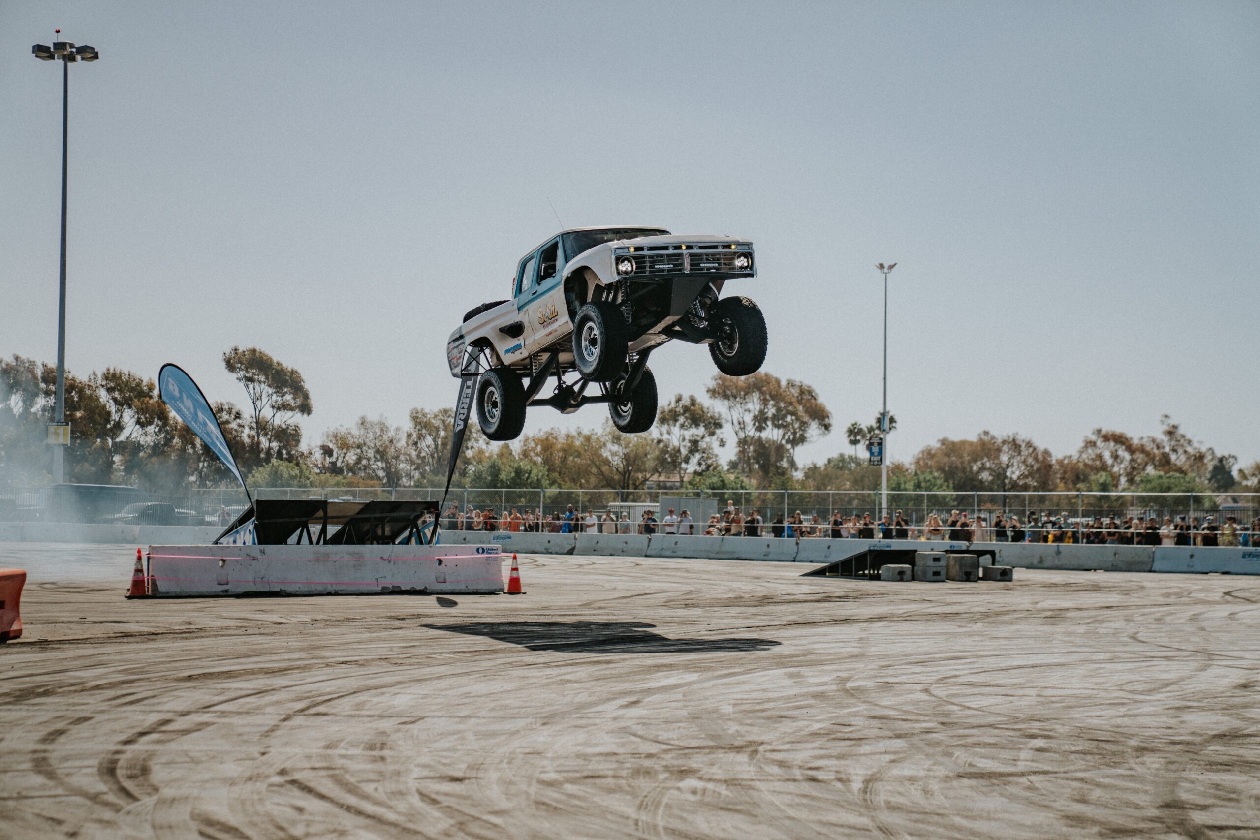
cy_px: 420
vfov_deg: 19.5
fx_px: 2450
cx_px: 630
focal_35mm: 70
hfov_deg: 28.8
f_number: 2.8
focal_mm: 70
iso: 100
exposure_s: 1/2000
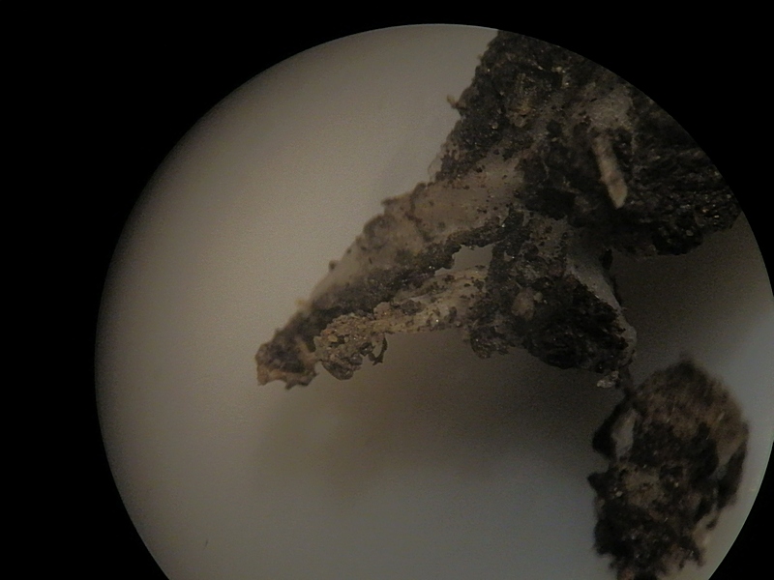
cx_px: 387
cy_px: 290
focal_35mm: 37
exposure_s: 1/200
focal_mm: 6.7
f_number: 3.9
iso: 800
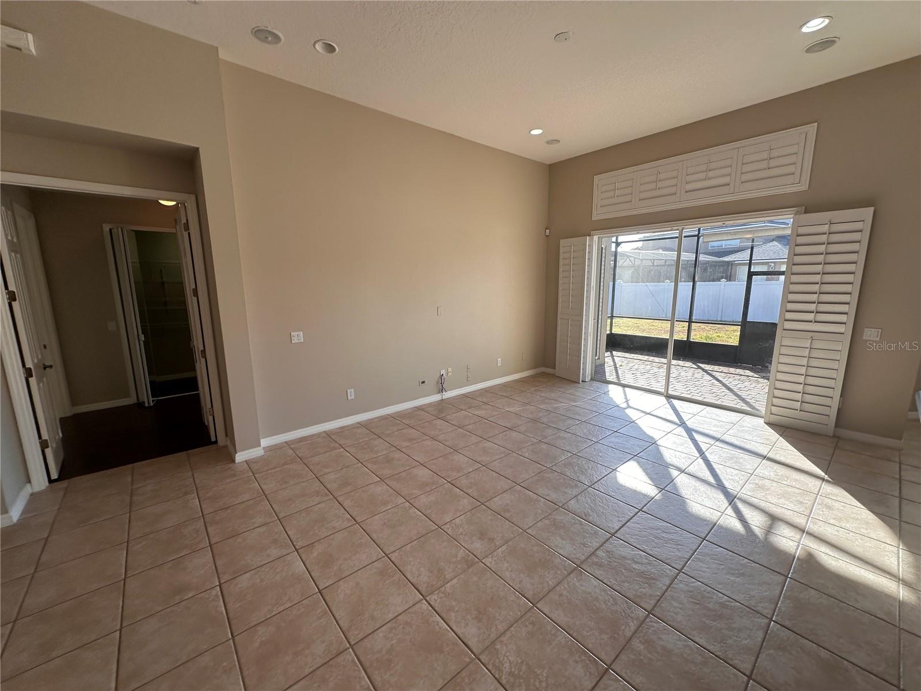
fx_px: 372
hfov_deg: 102.1
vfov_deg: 85.7
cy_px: 346
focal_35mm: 14
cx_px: 460
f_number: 2.2
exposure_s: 1/178
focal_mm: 2.22
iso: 40
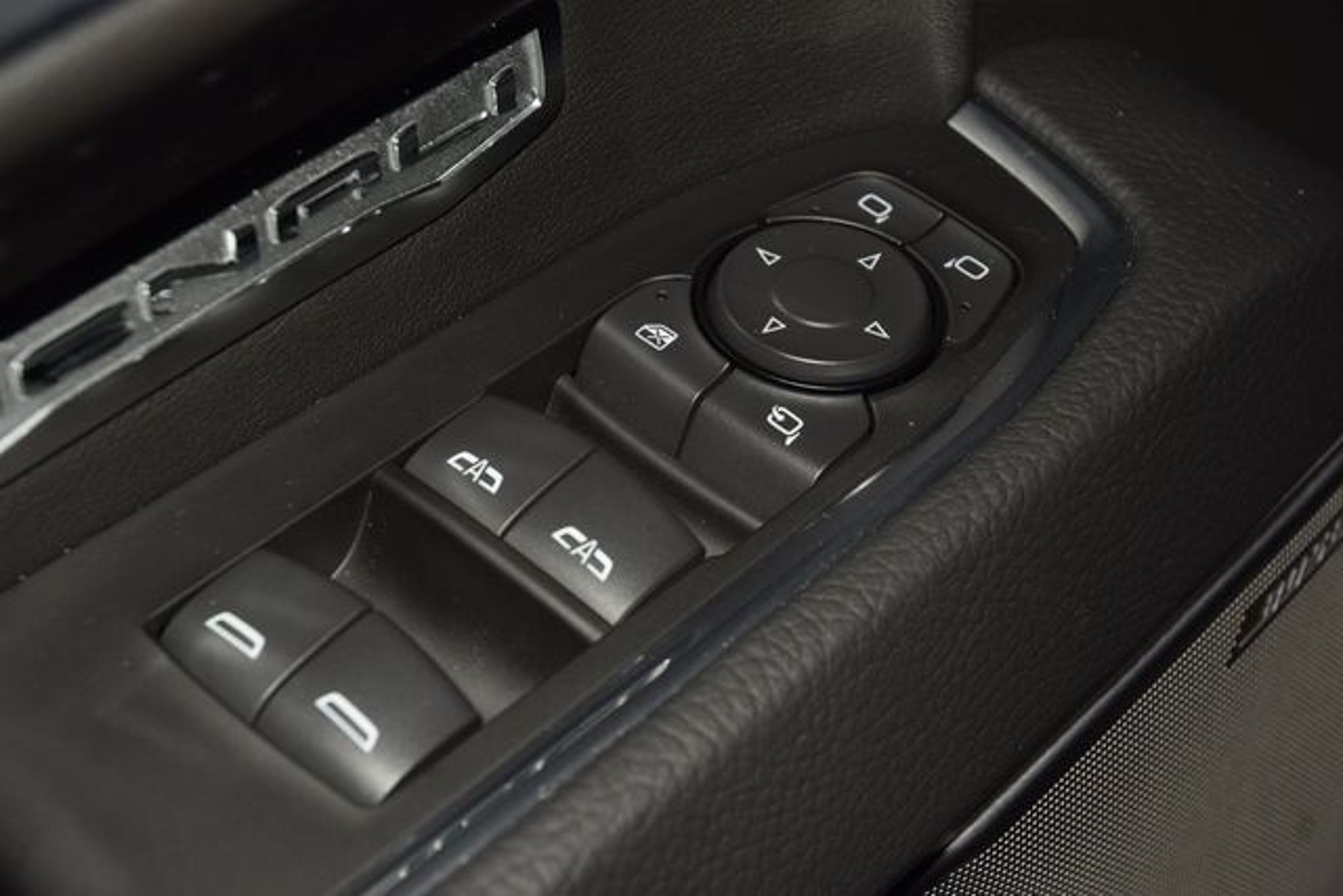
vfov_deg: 13.0
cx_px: 672
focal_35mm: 105
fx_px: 3918
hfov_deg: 19.5
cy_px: 448
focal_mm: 70
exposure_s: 1/125
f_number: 8
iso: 100
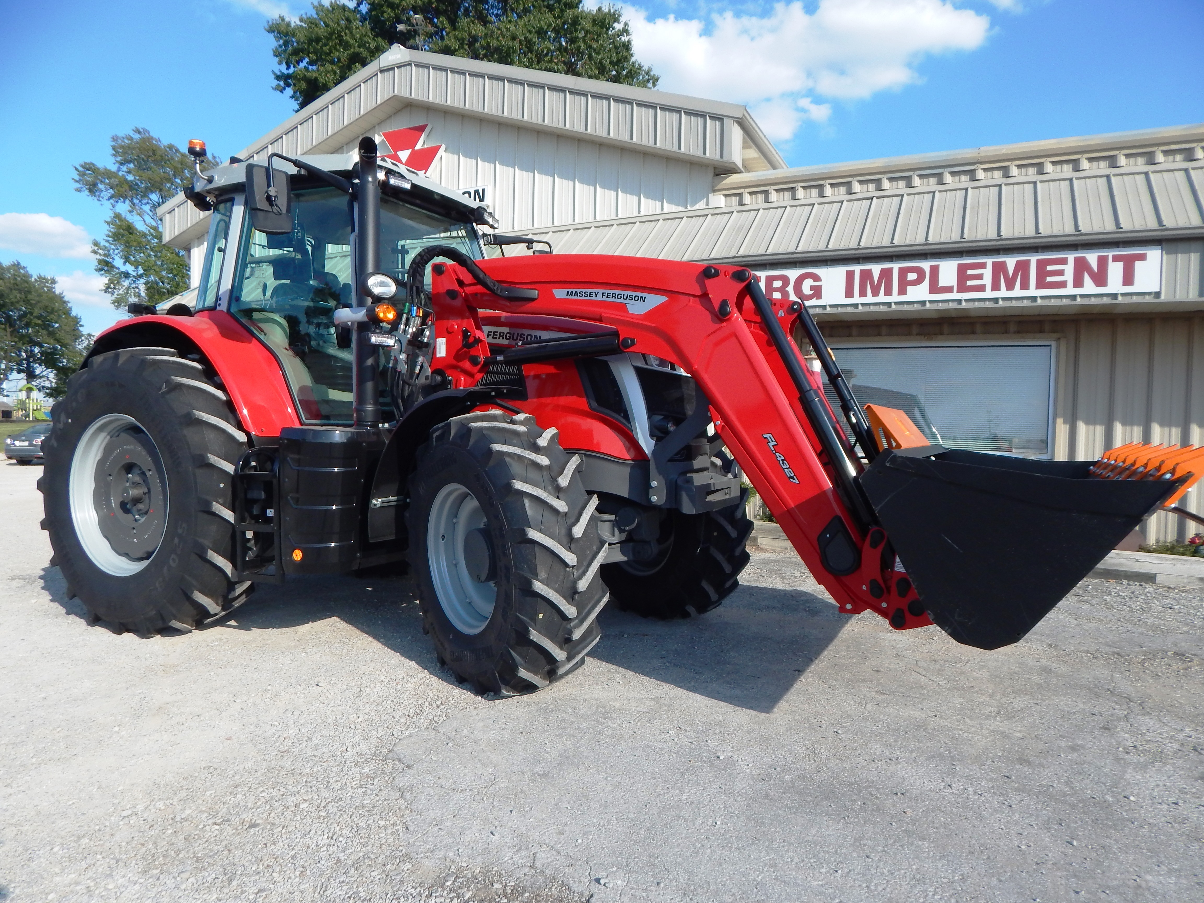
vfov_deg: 61.1
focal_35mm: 22
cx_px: 602
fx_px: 765
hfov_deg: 76.4
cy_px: 452
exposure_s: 1/1250
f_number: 3
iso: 125
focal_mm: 4
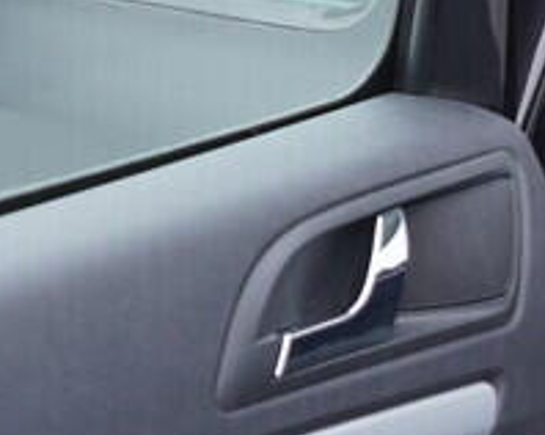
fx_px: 2820
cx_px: 1164
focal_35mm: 175
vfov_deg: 8.7
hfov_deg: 10.0
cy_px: 491
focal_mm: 24
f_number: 2.8
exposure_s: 1/40
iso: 200
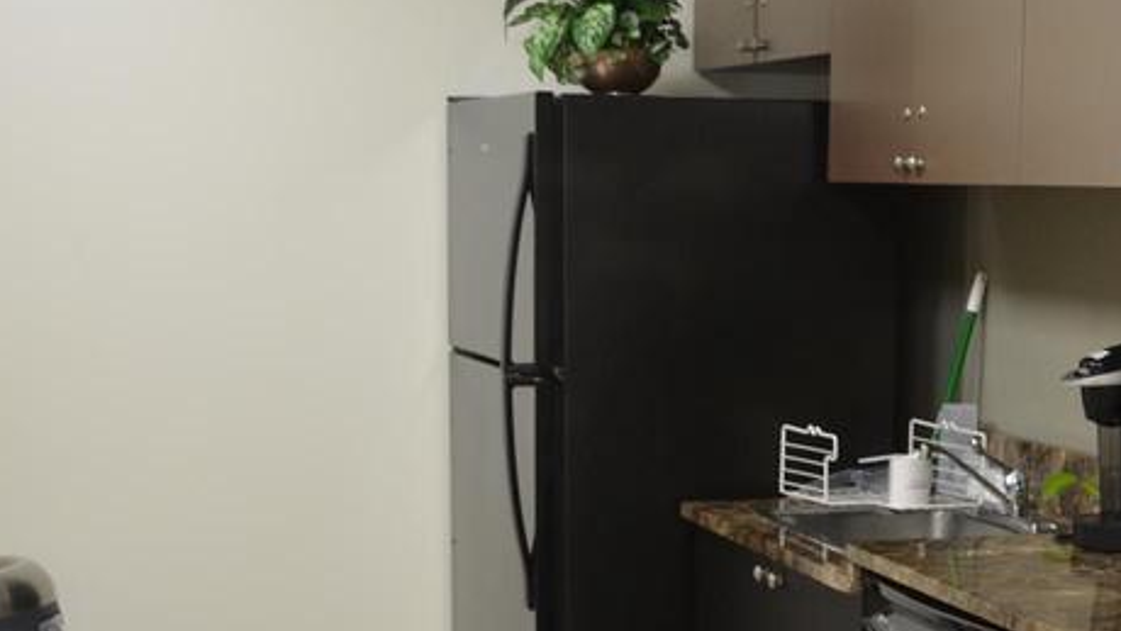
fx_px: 2289
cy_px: 547
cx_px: 870
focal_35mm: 77
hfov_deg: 27.1
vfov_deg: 15.5
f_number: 4
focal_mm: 22
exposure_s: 1/60
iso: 560
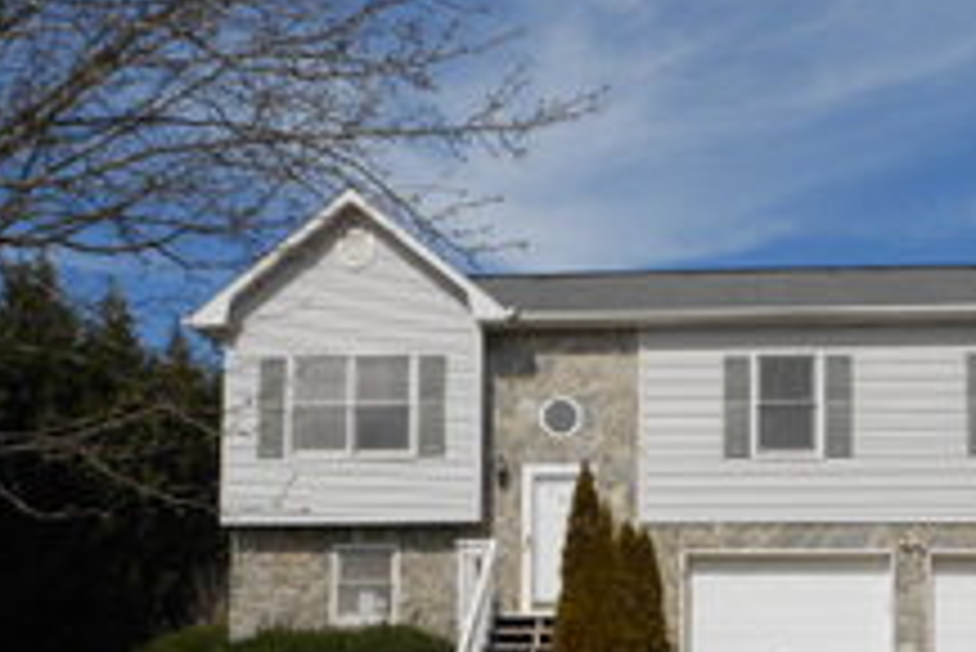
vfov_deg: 24.9
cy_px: 562
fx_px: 1438
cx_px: 634
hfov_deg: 37.2
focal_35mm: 53
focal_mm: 5.8
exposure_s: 1/250
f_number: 9
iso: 80
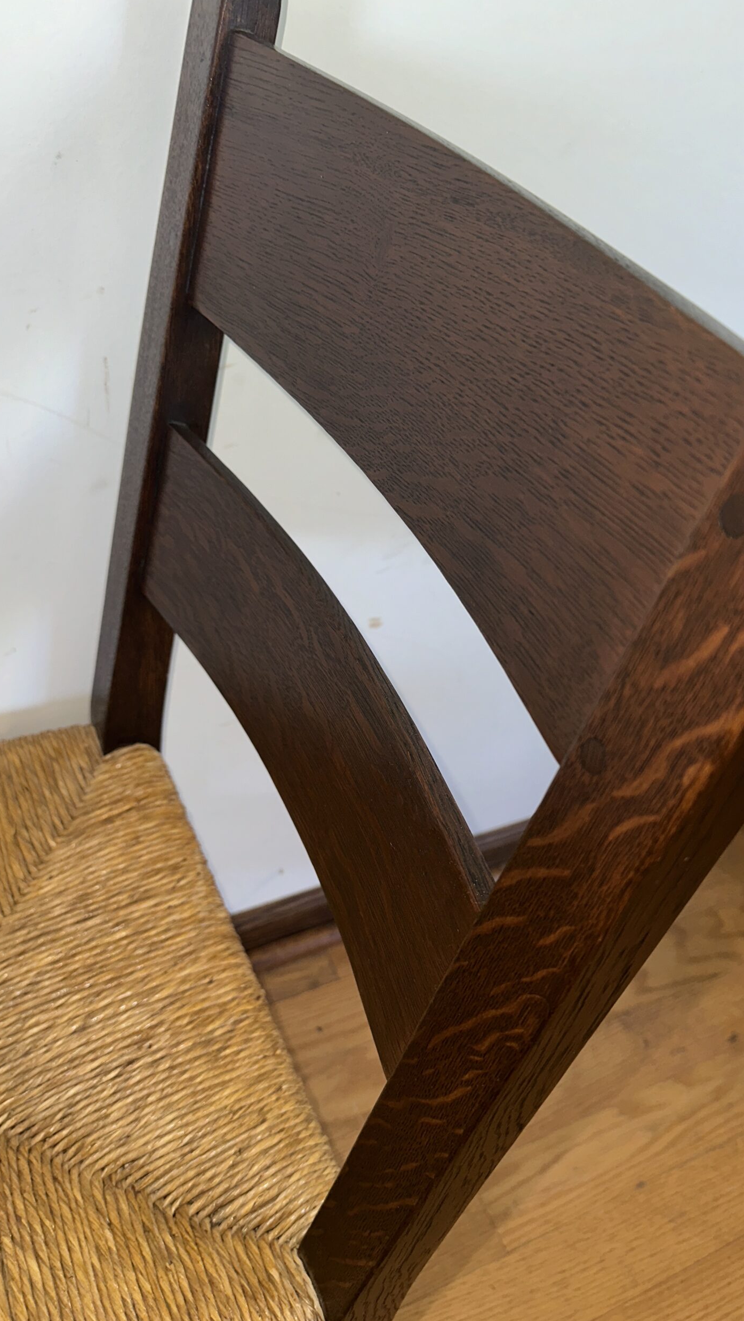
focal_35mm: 27
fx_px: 947
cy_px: 659
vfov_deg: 69.9
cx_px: 378
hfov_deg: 42.9
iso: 64
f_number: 1.78
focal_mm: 6.86
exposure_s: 1/49
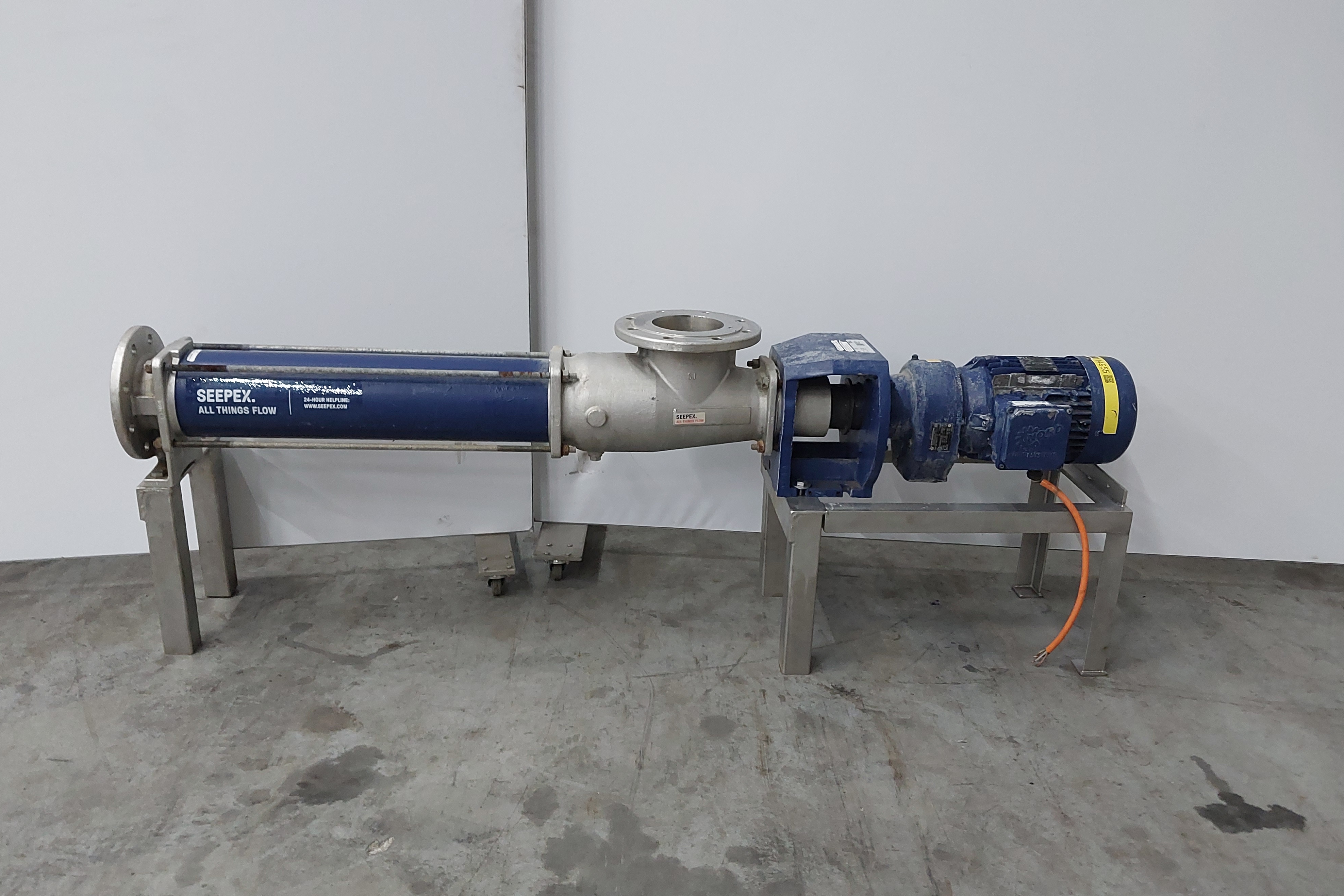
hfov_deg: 63.7
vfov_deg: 45.0
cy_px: 454
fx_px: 1083
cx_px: 663
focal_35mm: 29
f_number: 1.8
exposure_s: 1/50
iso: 400
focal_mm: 4
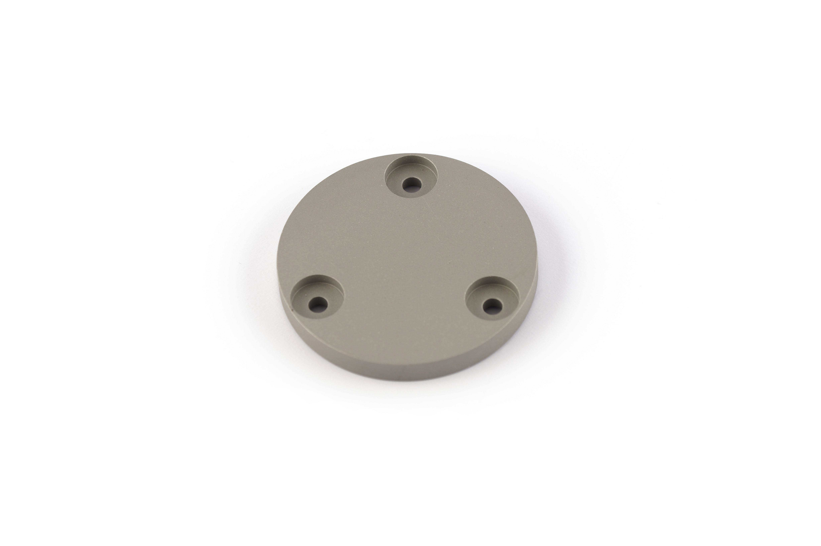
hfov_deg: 10.6
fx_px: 4442
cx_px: 410
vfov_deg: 7.0
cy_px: 273
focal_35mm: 195
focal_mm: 130
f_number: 8
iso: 100
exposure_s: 1/25
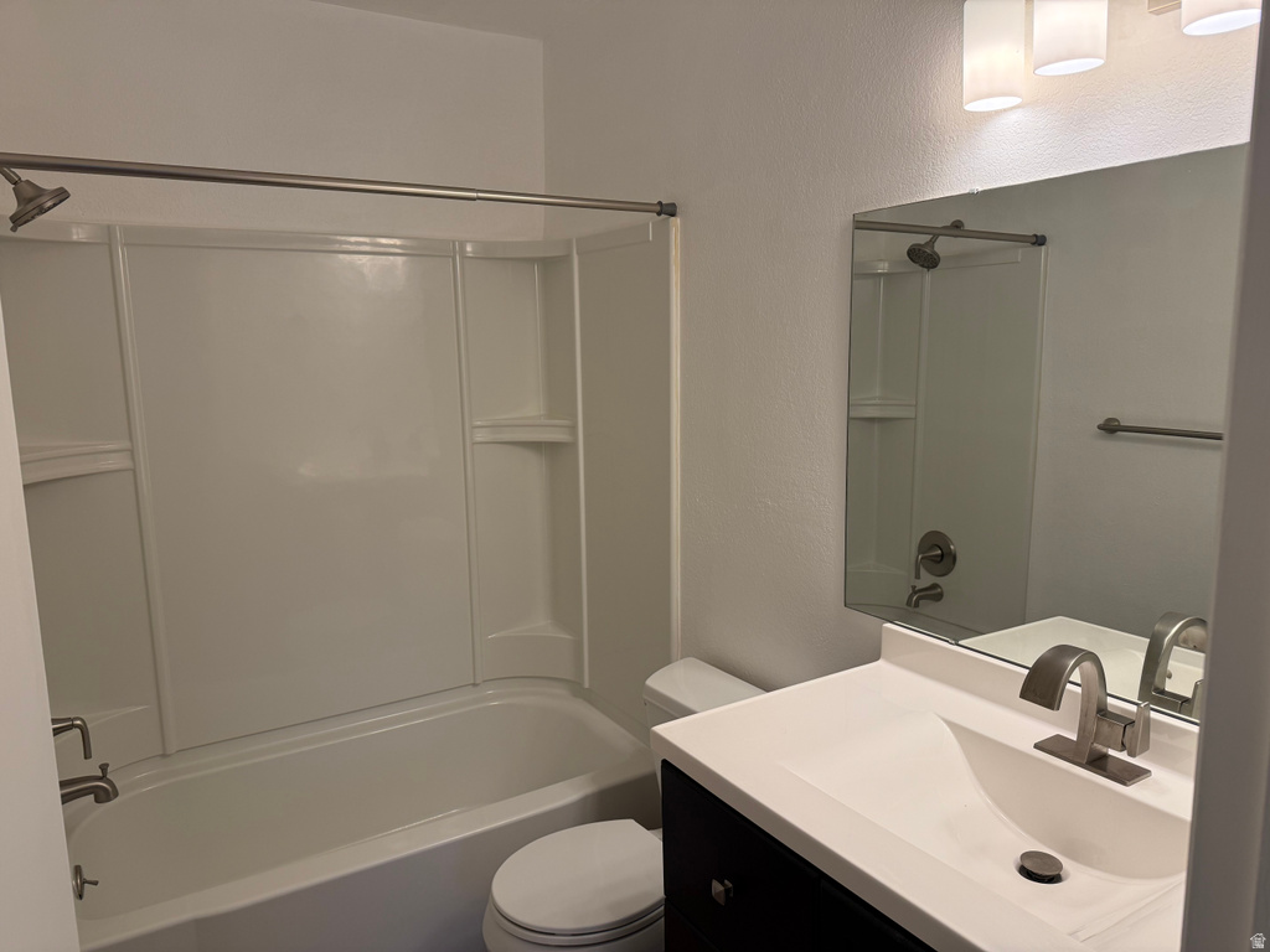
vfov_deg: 56.8
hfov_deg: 71.6
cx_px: 635
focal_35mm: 24
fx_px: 881
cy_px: 476
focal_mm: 6.76
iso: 125
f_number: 1.78
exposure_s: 1/228
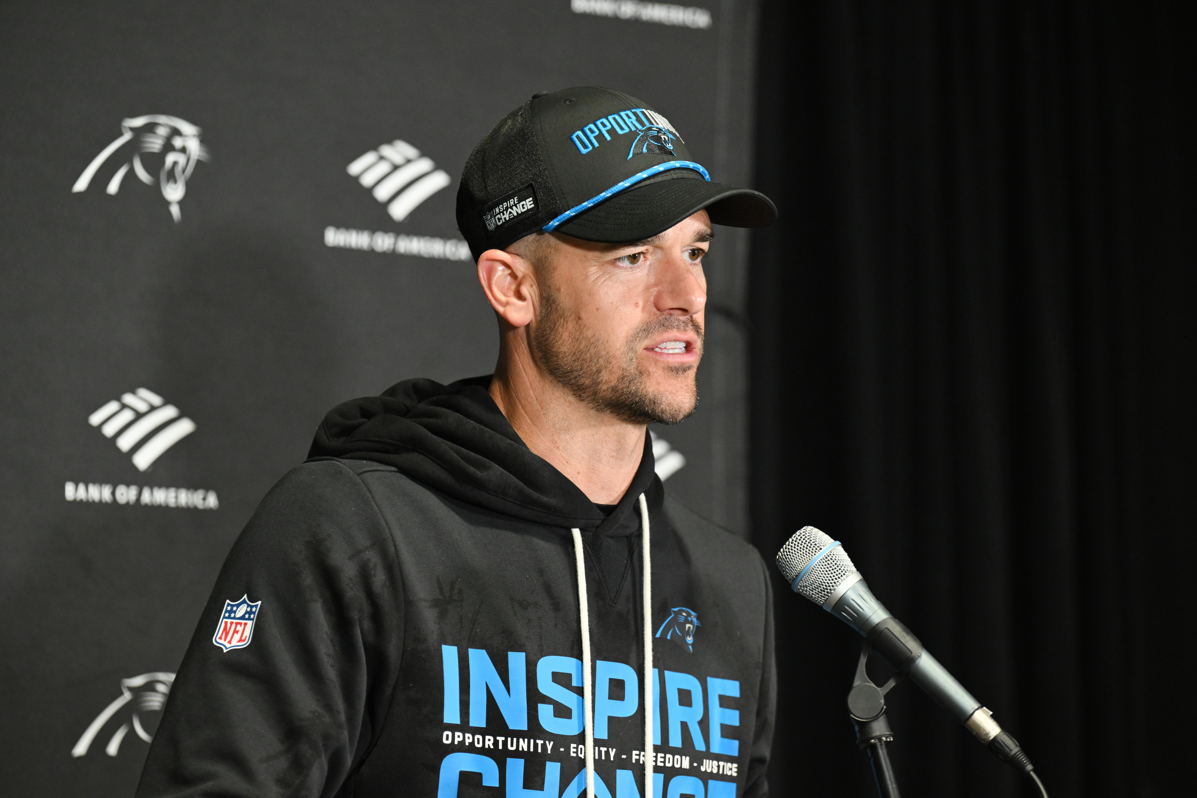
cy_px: 399
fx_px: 6649
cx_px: 598
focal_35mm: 200
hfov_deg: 10.3
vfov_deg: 6.9
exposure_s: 1/400
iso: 3200
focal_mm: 200
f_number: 4
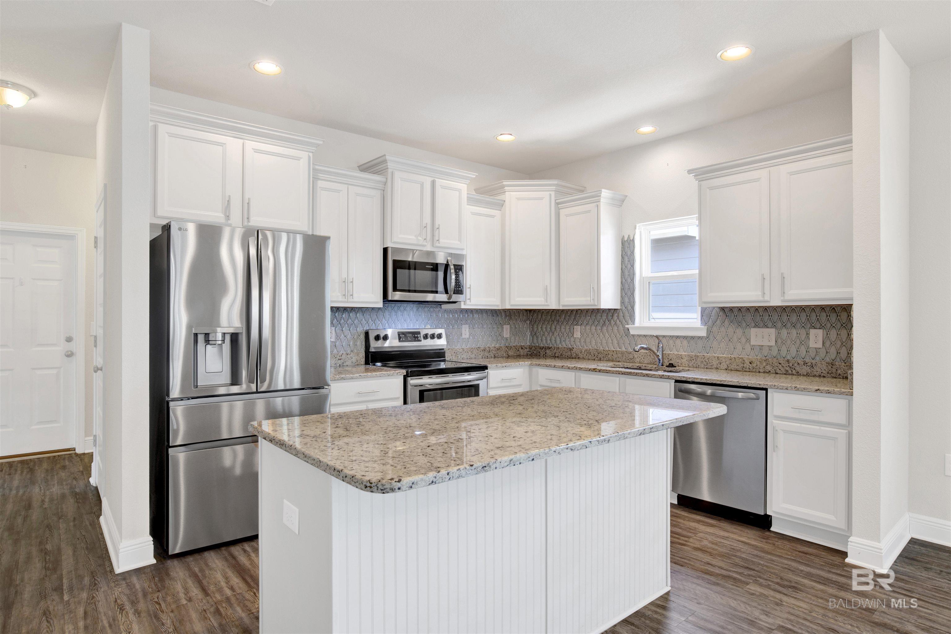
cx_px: 476
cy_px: 317
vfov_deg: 61.9
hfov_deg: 84.0
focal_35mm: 20
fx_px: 528
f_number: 11
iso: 200
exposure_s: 1/4
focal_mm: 20
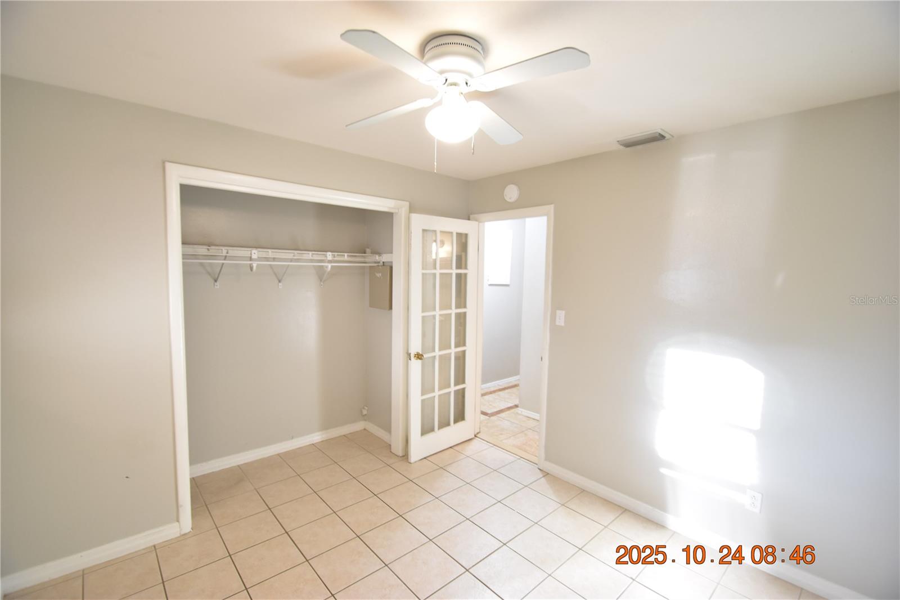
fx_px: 375
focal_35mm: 15
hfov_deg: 100.4
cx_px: 450
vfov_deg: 77.3
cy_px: 300
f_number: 3.5
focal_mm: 10
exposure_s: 1/30
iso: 800
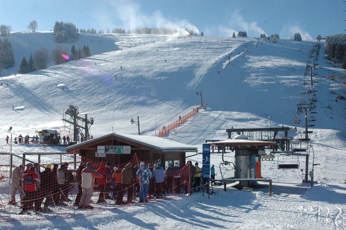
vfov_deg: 31.8
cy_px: 115
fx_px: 403
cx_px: 173
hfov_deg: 46.4
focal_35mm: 42
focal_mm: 28
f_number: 20
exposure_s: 1/400
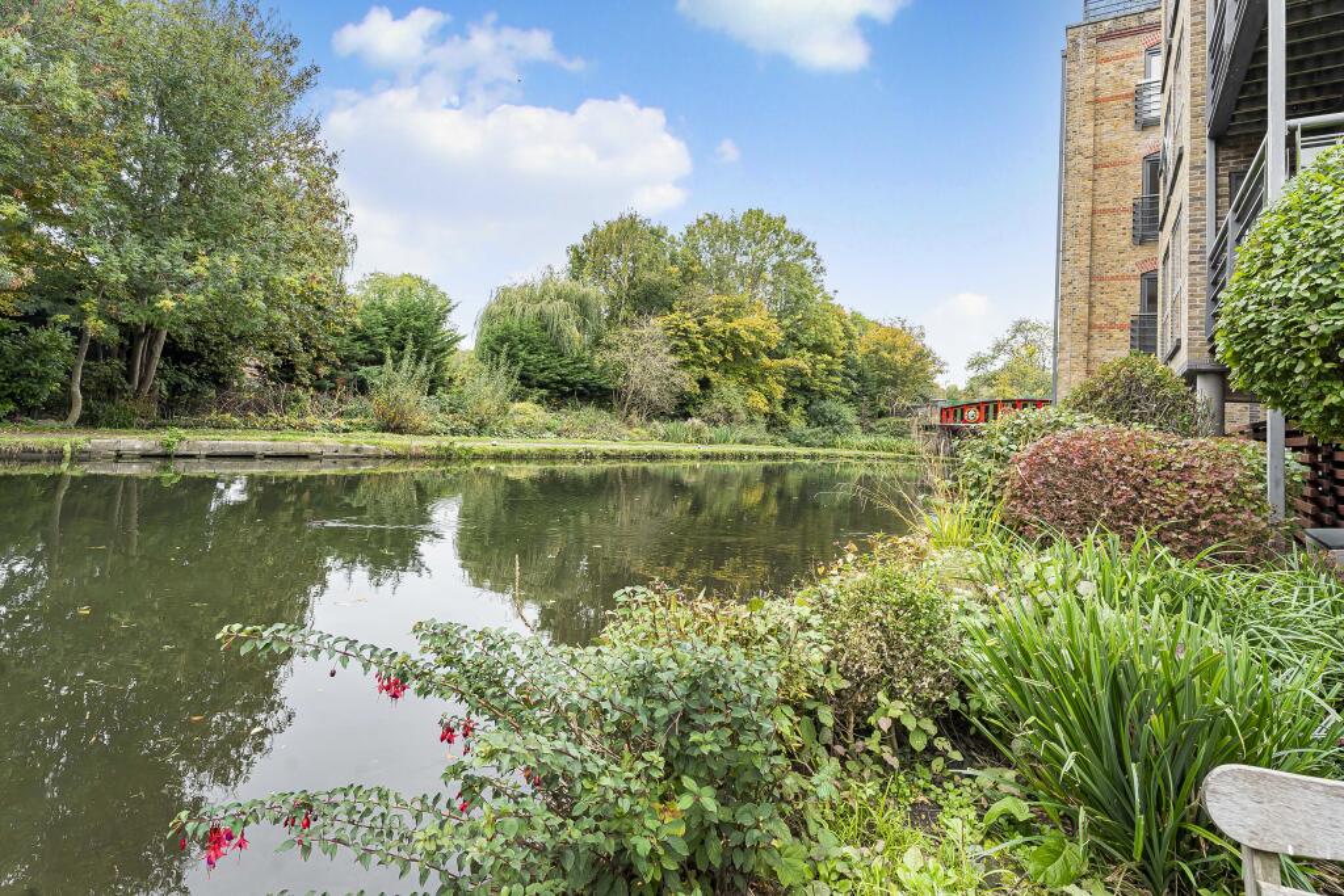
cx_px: 672
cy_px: 448
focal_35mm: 17
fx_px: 631
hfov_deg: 93.6
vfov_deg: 70.8
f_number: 9
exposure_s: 1/60
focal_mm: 16.9
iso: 400
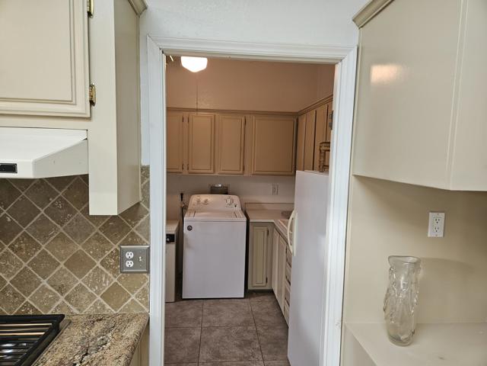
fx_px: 324
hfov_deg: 73.9
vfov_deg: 58.9
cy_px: 183
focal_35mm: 23
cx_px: 244
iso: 250
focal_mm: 5.4
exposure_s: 1/120
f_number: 1.8
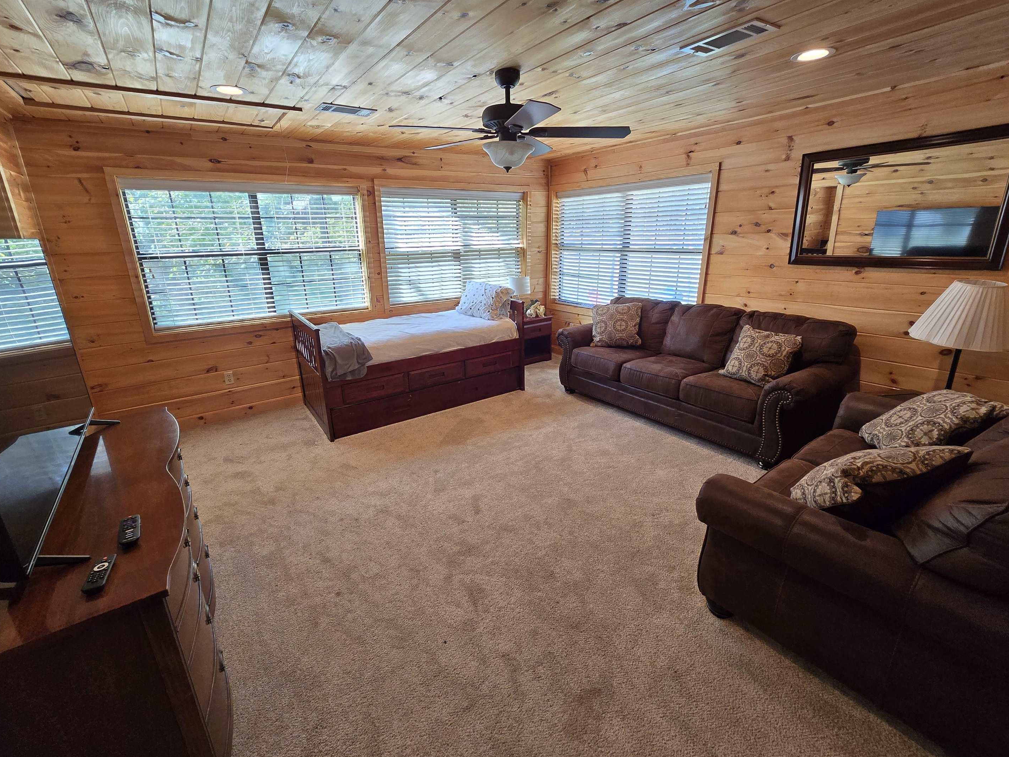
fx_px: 408
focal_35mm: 14
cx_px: 499
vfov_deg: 85.7
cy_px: 371
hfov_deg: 102.1
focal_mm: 2.2
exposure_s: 1/60
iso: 100
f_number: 2.2
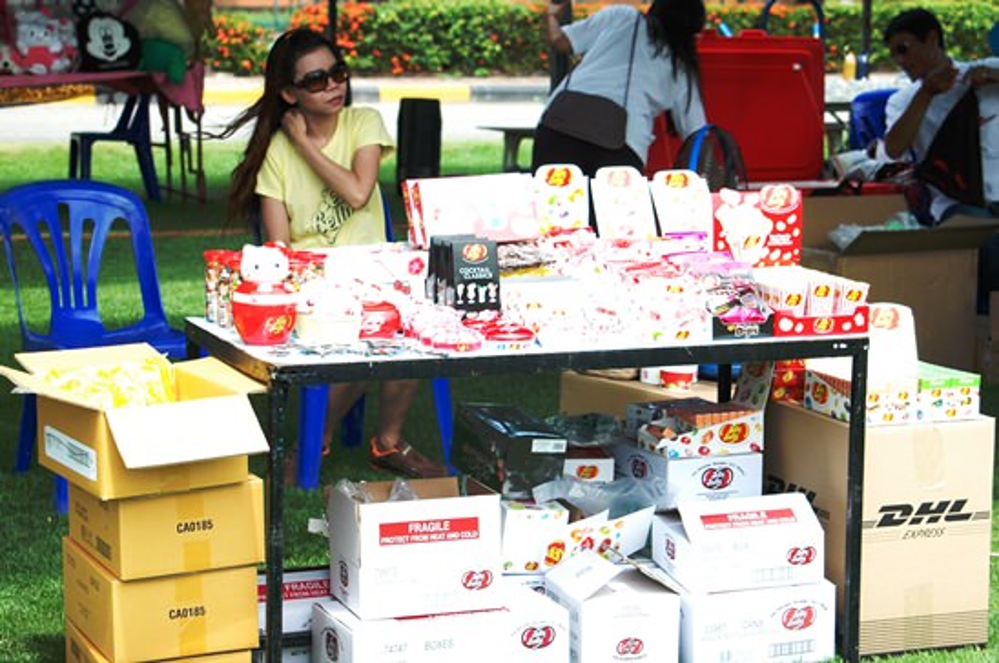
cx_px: 500
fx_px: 2287
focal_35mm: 82
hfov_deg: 24.6
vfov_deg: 16.5
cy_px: 332
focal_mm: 55
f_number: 5
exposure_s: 1/500
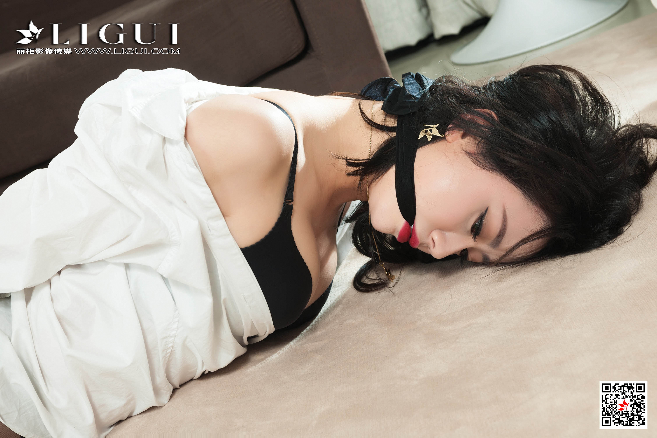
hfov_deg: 35.6
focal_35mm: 56
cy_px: 219
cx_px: 328
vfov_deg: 24.2
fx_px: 1022
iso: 320
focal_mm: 56
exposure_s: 1/125
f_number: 9
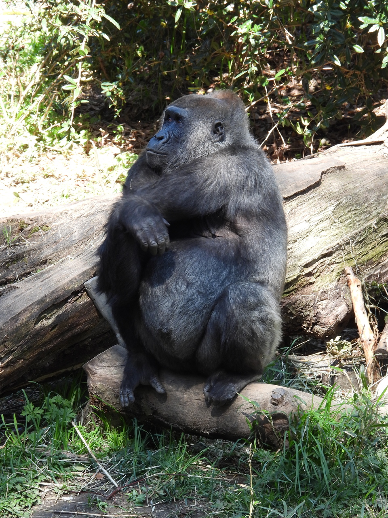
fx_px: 4782
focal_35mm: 320
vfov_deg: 6.2
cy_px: 259
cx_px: 194
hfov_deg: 4.6
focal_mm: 57.1
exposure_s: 1/125
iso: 200
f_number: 5
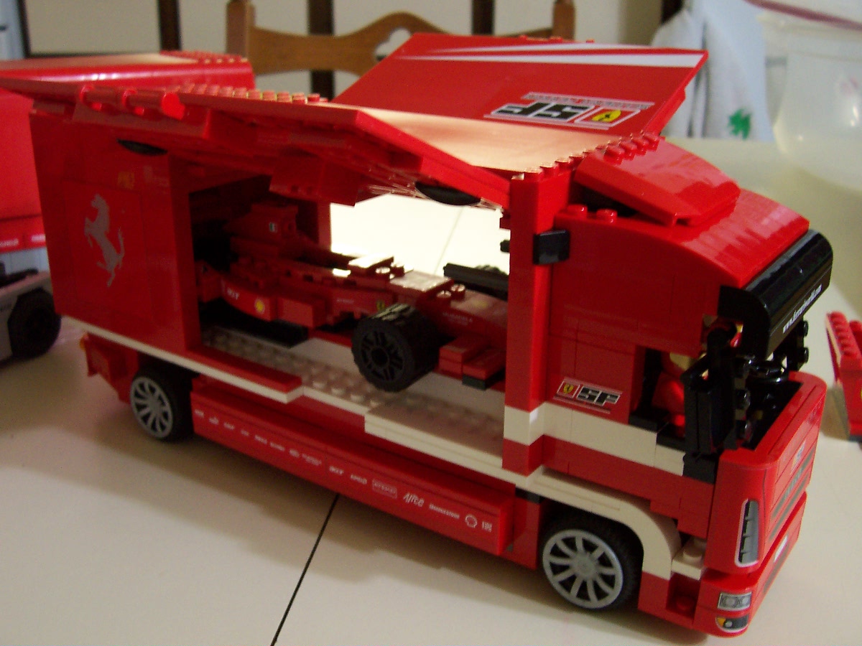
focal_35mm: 37
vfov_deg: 38.7
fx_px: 921
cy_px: 323
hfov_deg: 50.1
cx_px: 431
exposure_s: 1/8
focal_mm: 5.6
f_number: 2.8
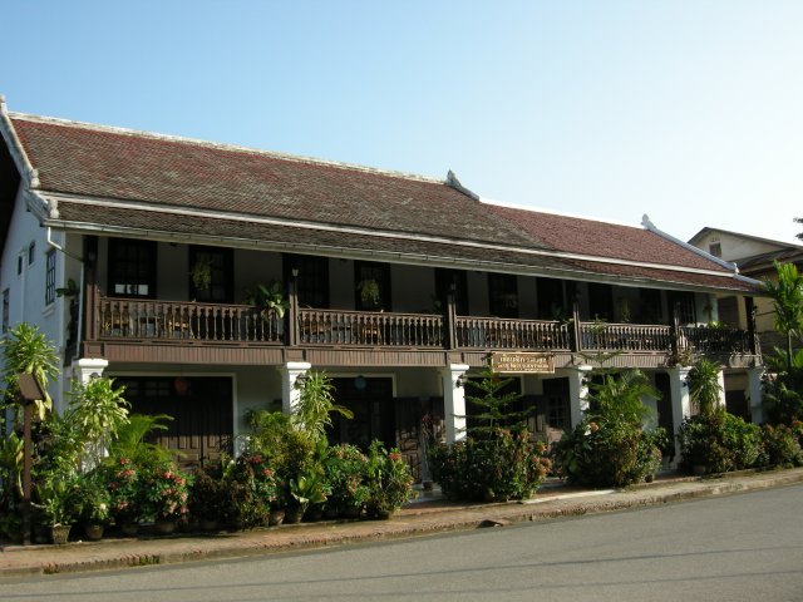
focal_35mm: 36
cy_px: 301
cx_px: 402
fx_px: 835
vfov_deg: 39.7
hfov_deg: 51.4
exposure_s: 1/208
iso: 64
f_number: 4.8
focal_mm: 7.5
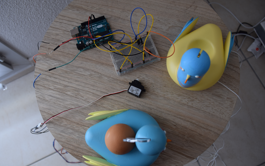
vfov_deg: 40.6
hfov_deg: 61.2
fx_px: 224
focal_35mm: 31
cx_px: 132
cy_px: 85
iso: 400
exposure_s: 1/80
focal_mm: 20
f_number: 4.5
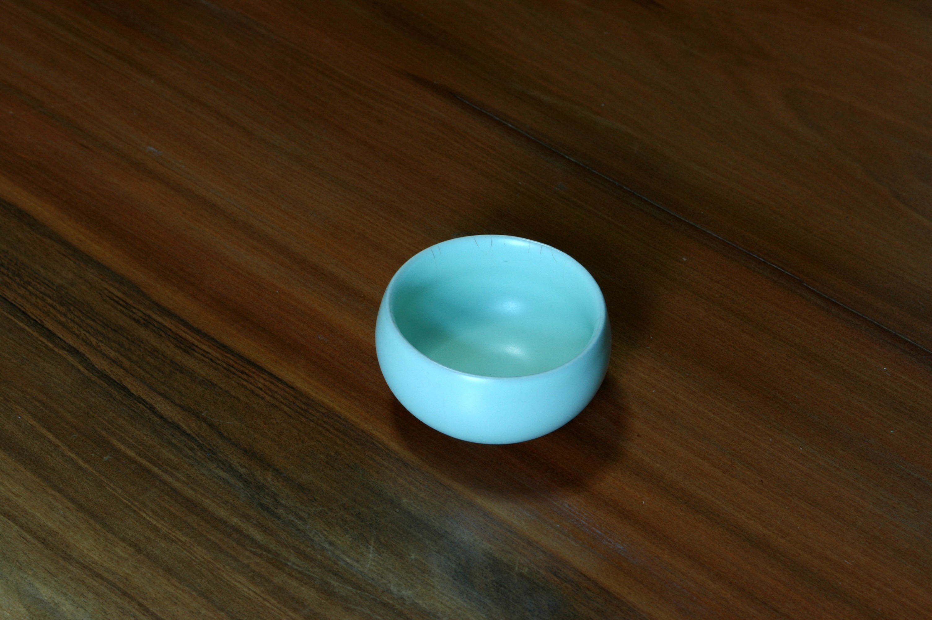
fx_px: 2134
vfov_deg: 16.5
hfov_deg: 24.6
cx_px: 466
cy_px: 310
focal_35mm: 82
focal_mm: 55
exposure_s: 2.5
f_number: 11
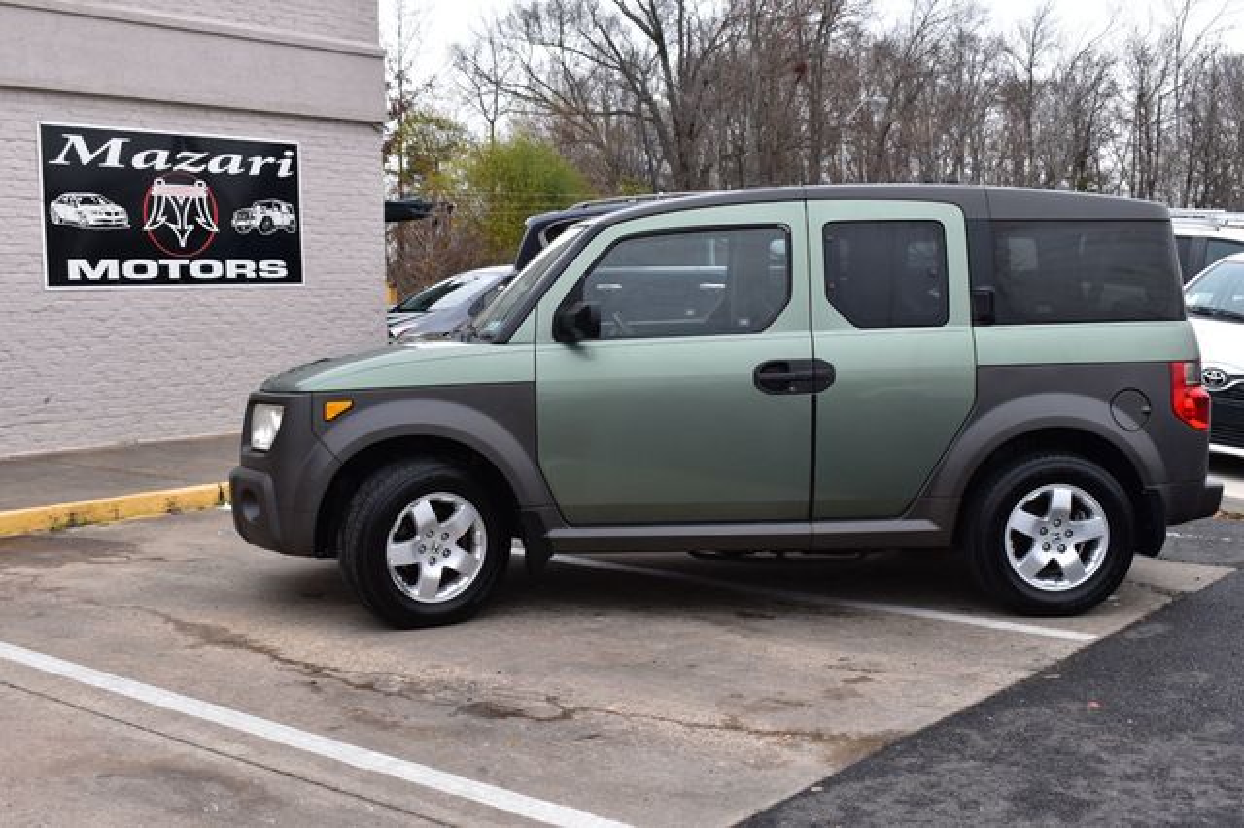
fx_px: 1502
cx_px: 622
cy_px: 414
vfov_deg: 30.8
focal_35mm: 44
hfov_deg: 45.0
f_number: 8
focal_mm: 29
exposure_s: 1/60
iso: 400
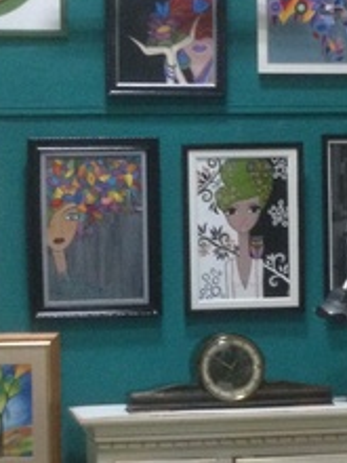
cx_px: 158
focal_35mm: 100
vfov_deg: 19.6
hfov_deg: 14.8
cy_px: 291
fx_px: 1337
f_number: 2.4
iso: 400
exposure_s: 1/15
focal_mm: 4.12
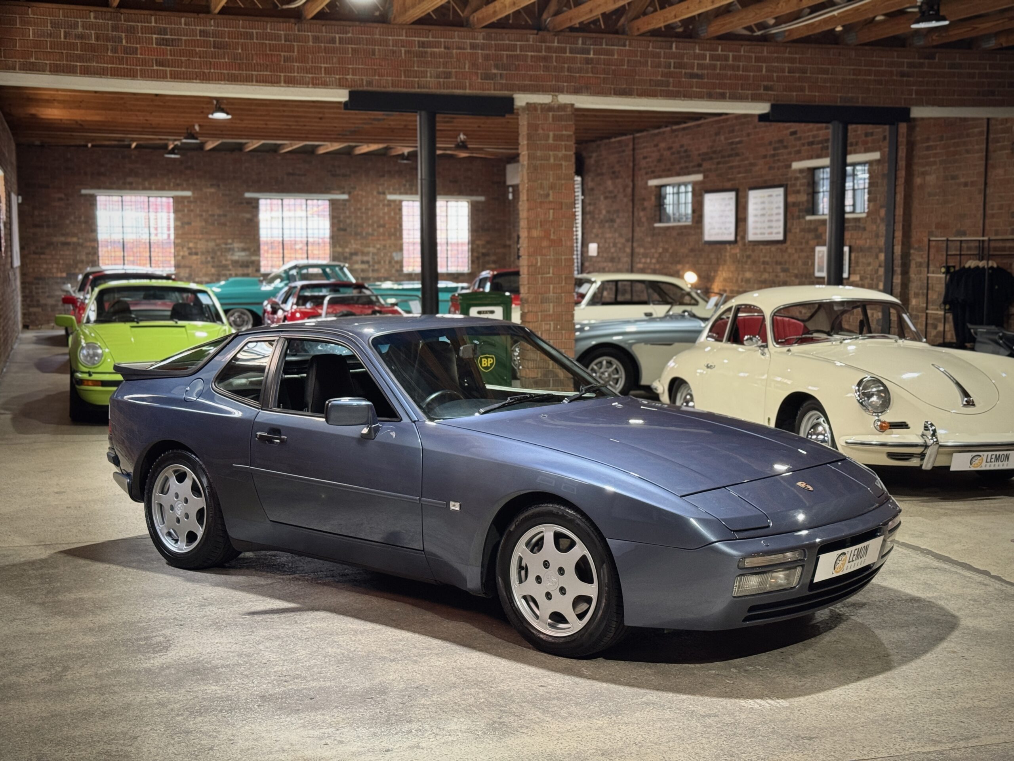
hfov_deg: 39.7
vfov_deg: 30.3
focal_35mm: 48
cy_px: 380
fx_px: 1406
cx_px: 507
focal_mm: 6.76
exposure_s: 1/33
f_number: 1.78
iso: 200
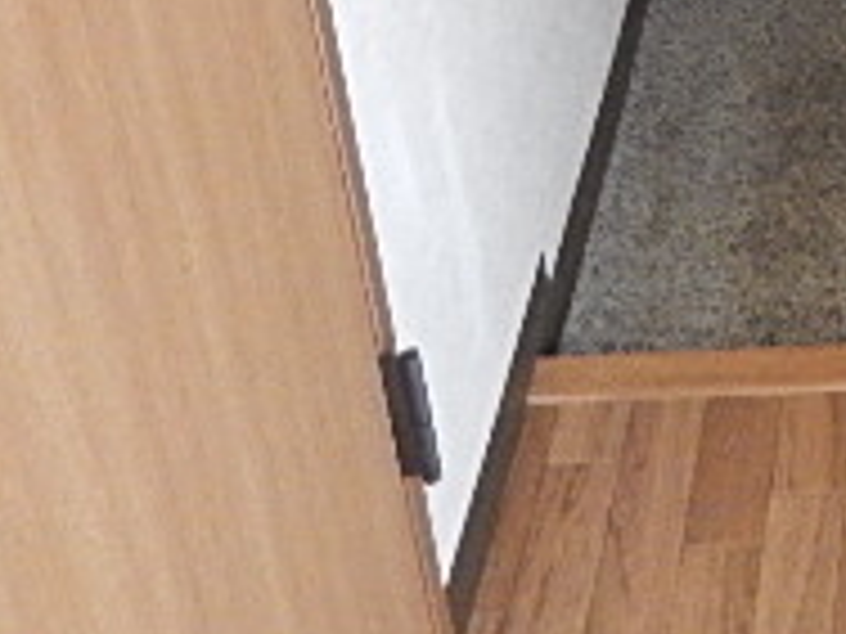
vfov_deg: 15.4
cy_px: -441
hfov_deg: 20.9
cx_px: 1112
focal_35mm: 85
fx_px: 2077
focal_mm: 4.5
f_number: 3.4
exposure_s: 1/4
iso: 800
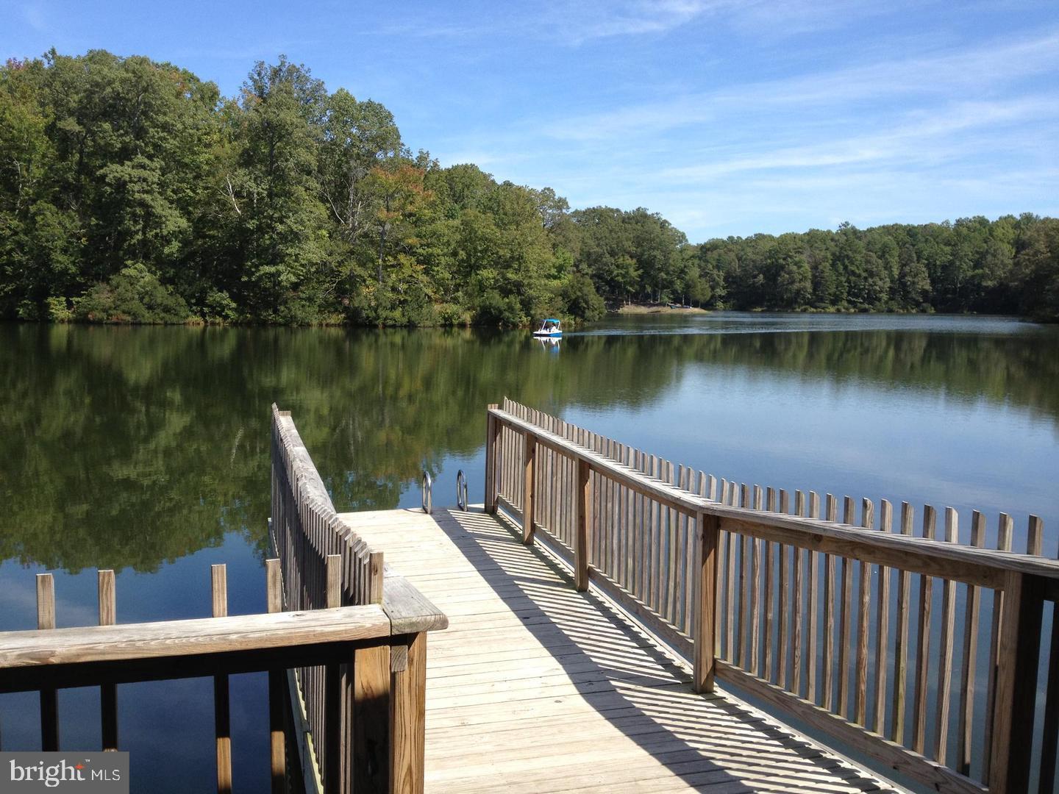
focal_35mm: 35
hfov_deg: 52.6
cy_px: 397
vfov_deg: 40.7
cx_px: 530
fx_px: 1071
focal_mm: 4.28
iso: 50
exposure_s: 1/1062
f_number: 2.4
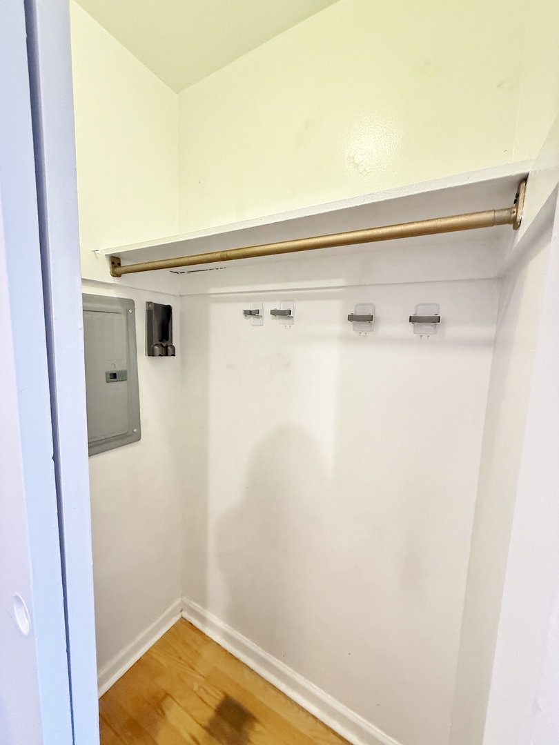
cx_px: 280
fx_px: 301
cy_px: 372
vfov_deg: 102.1
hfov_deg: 85.7
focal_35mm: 14
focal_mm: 2.22
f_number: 2.2
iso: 640
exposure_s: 1/60
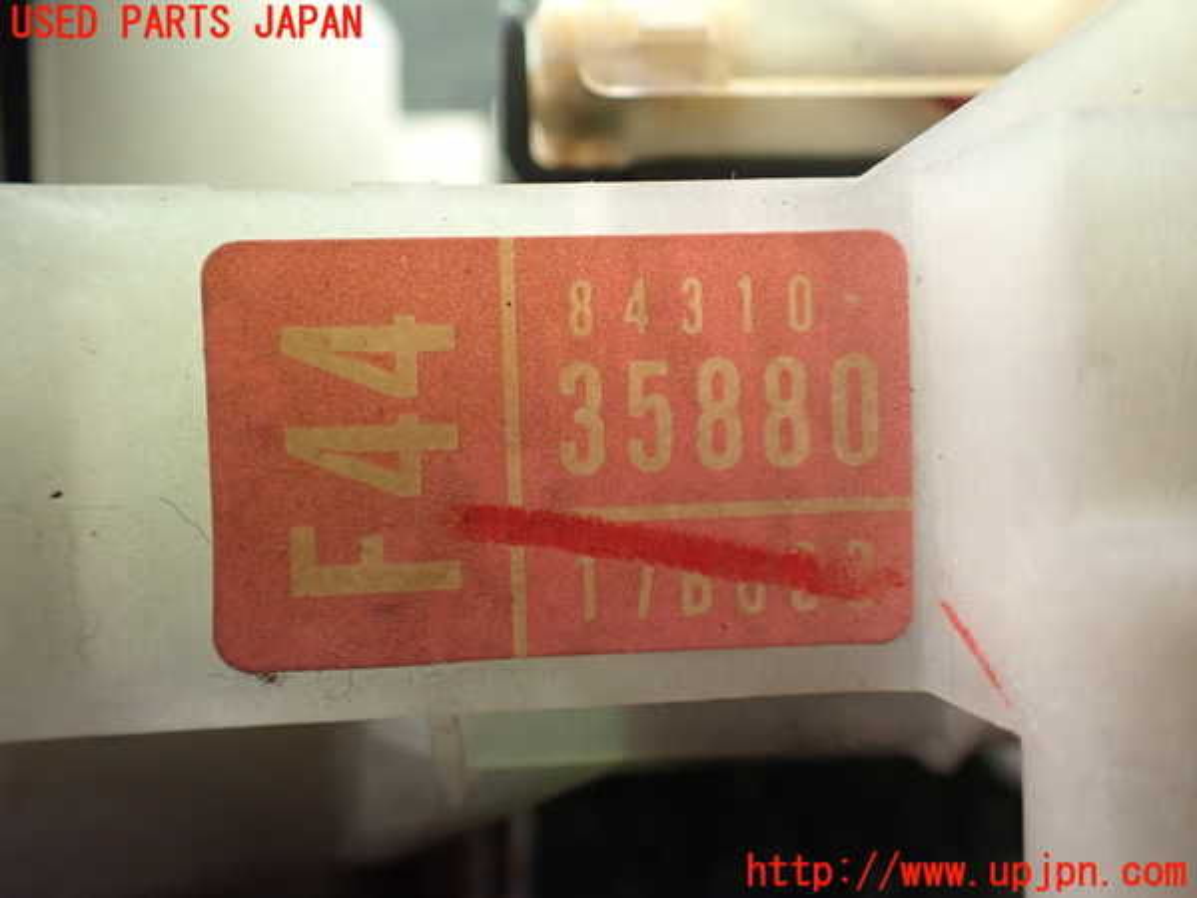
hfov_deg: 60.0
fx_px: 1037
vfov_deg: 46.8
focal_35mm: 30
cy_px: 449
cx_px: 598
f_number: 2.3
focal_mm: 5.4
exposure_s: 1/125
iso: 400
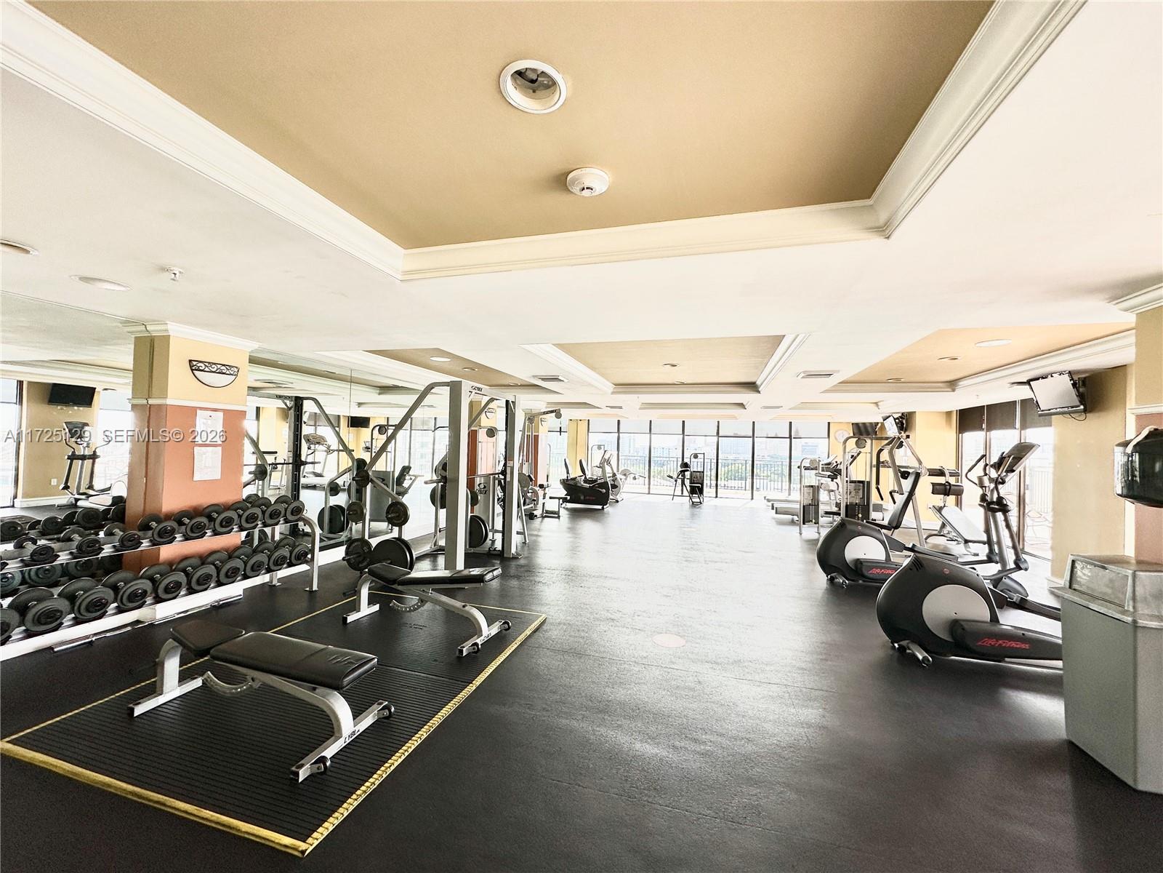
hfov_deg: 102.1
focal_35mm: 14
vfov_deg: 85.7
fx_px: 470
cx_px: 582
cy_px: 436
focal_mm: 2.22
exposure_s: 1/99
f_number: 2.2
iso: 50
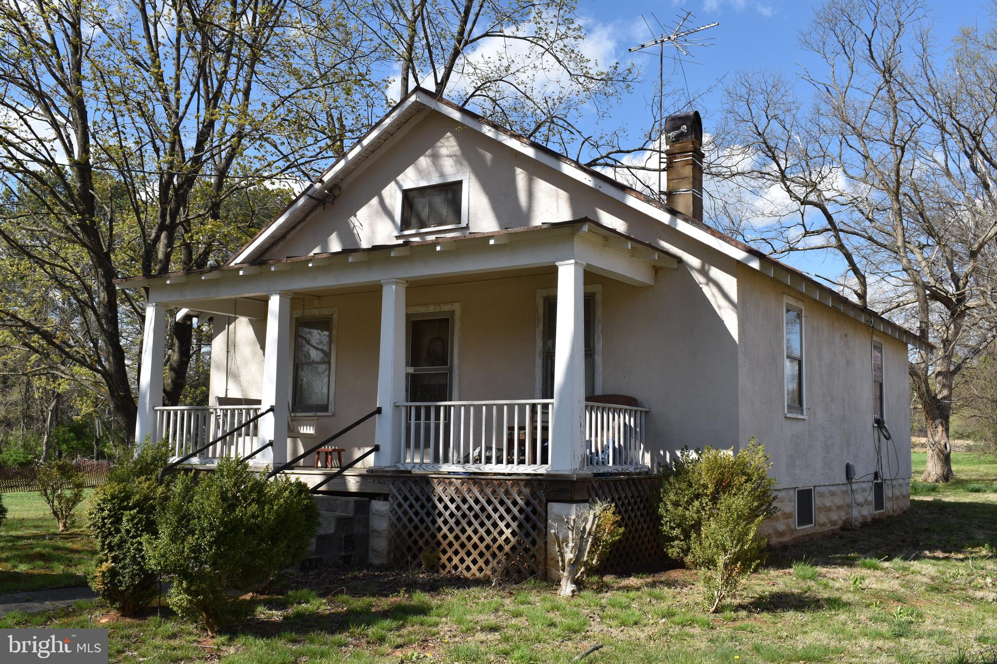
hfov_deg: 53.1
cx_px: 498
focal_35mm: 36
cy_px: 332
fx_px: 997
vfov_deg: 36.9
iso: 200
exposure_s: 1/320
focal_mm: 24
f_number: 9
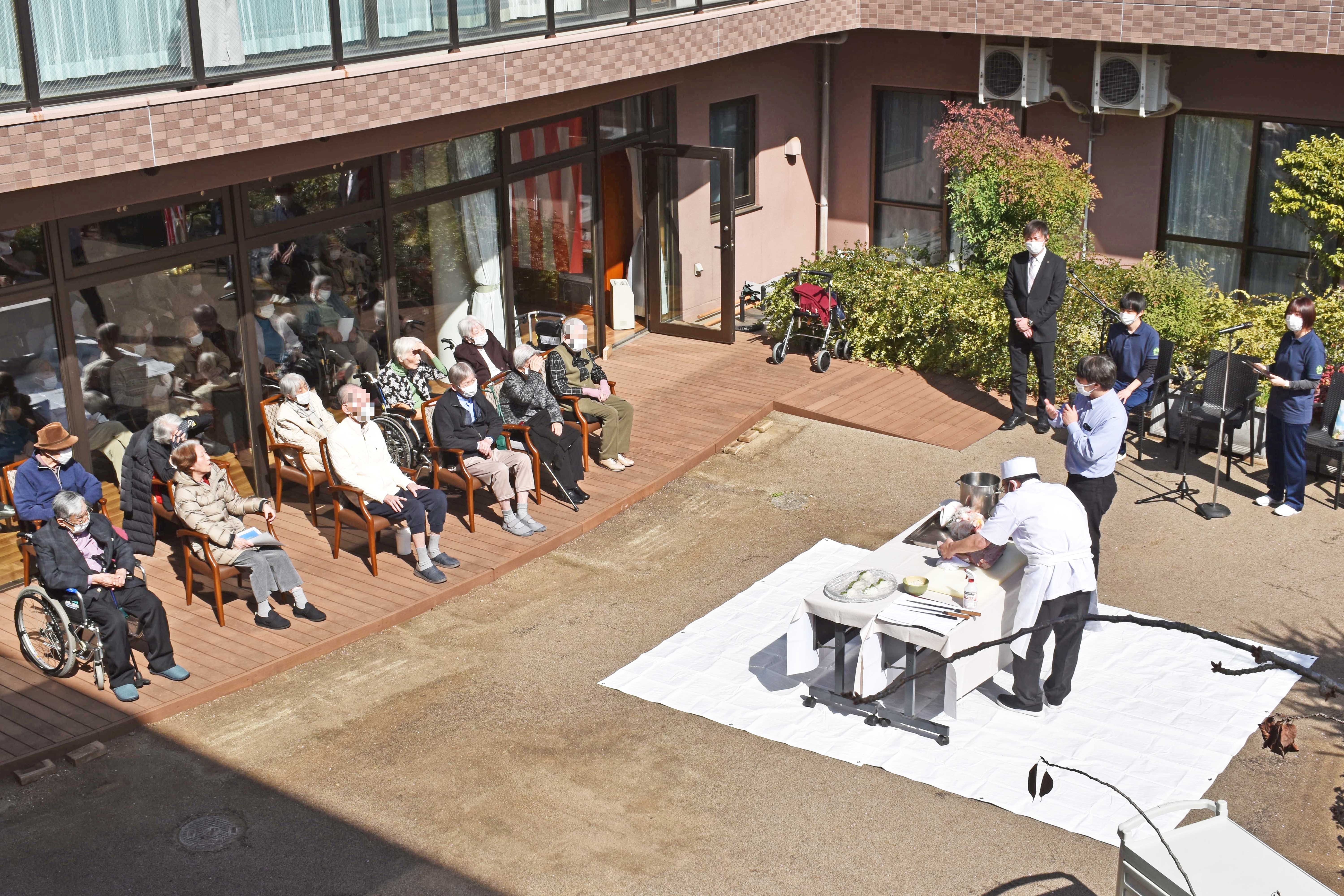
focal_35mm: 39
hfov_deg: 49.6
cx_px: 672
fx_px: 1456
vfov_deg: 34.2
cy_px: 448
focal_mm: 26
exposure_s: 1/200
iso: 100
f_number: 14
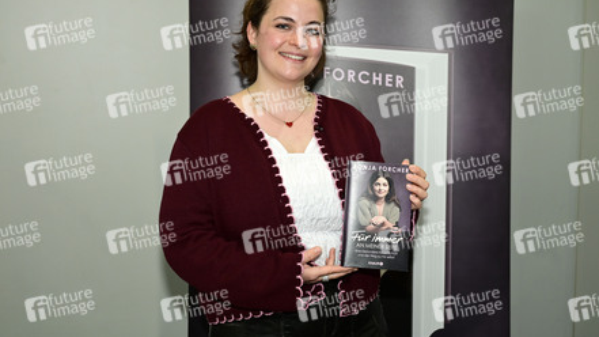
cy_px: 136
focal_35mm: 45
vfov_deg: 26.5
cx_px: 295
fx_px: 715
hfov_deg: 45.5
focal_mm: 42
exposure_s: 1/200
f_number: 5
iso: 1600
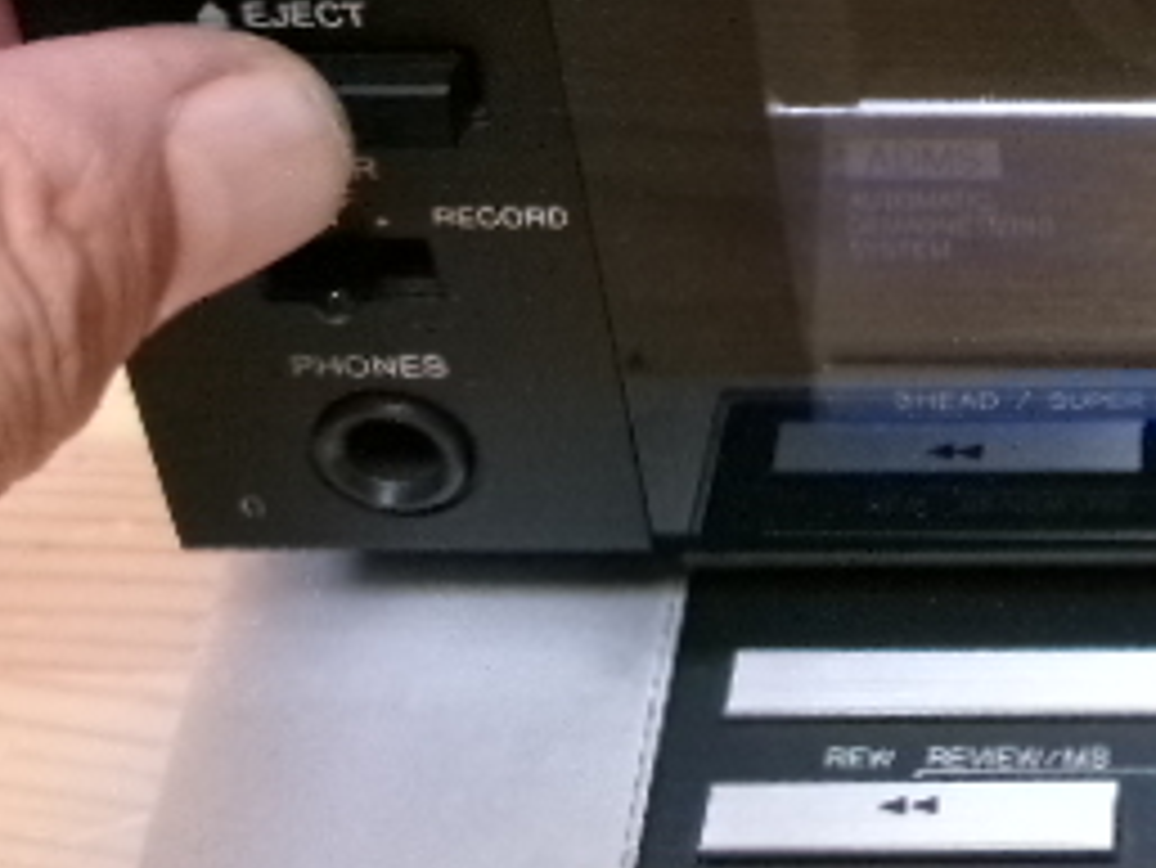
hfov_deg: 17.5
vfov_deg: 13.7
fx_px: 3575
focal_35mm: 107
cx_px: 1367
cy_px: 63
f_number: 4.7
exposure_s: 1/34
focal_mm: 7.8
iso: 800
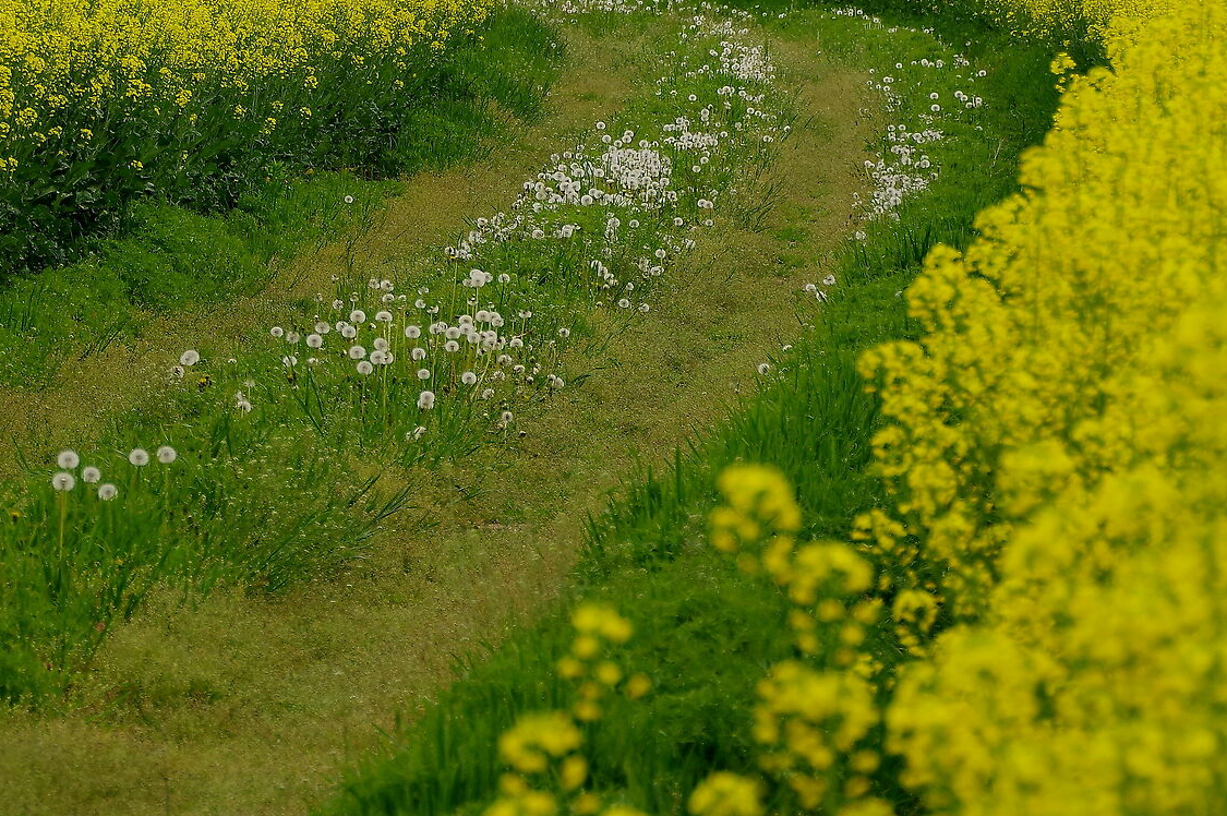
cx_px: 380
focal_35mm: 368
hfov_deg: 5.6
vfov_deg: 3.7
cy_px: 19
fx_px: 12534
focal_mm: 115
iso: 200
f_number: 7.1
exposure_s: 1/250
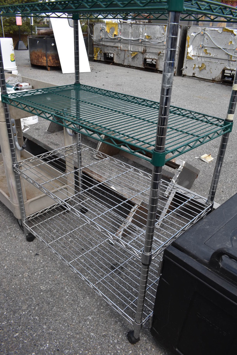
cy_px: 178
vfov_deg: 67.3
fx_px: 266
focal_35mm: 27
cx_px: 118
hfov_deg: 48.0
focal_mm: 18
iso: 200
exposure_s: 1/400
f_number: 7.1
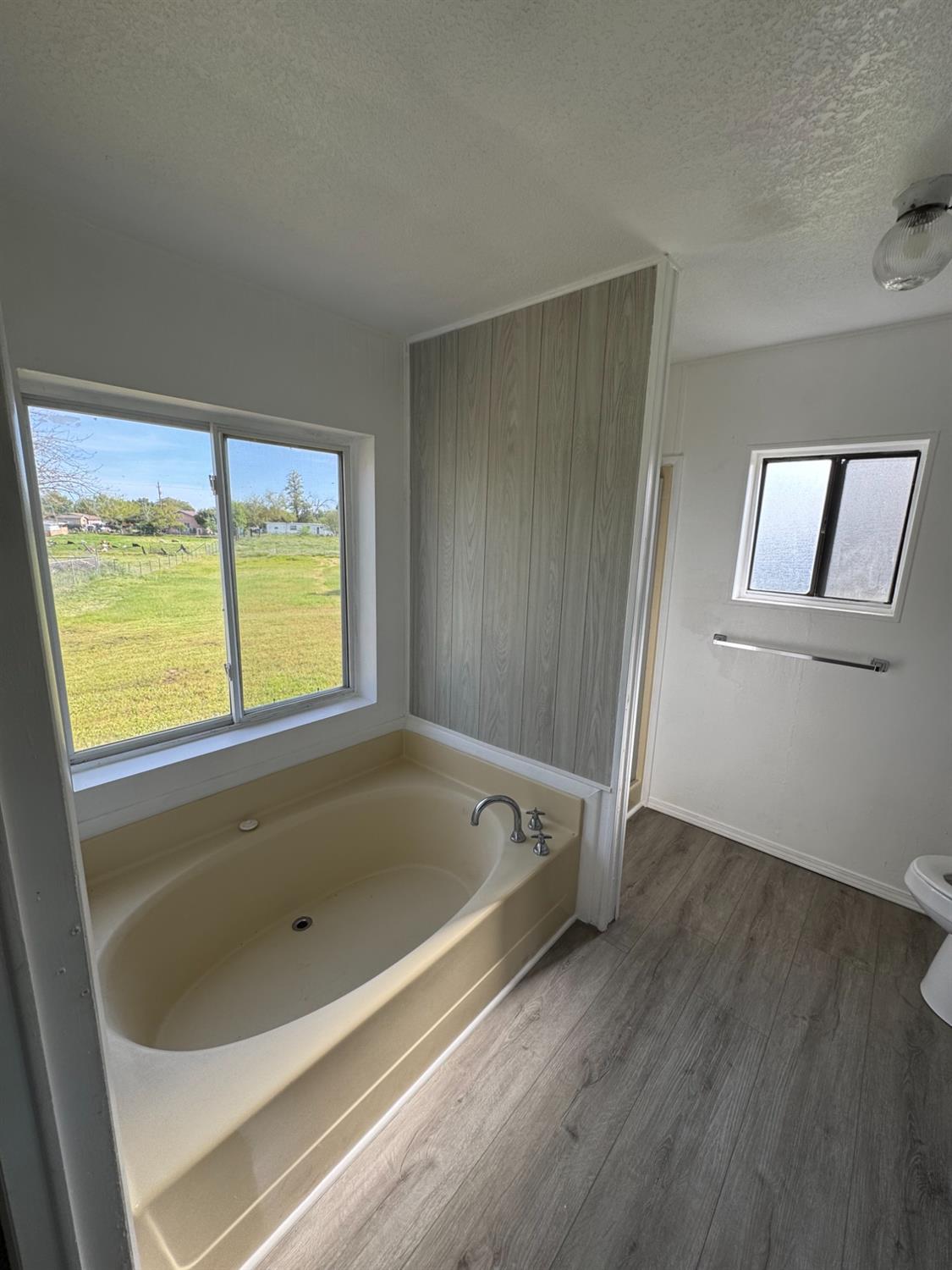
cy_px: 635
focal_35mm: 14
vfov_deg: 102.1
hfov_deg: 85.7
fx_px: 513
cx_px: 476
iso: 40
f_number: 2.2
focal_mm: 2.22
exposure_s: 1/221
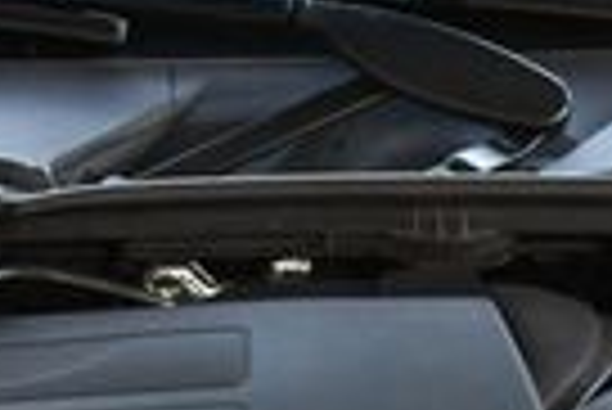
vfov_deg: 7.9
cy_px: 653
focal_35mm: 170
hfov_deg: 12.1
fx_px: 2893
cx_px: 324
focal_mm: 18
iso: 720
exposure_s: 1/250
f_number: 3.5
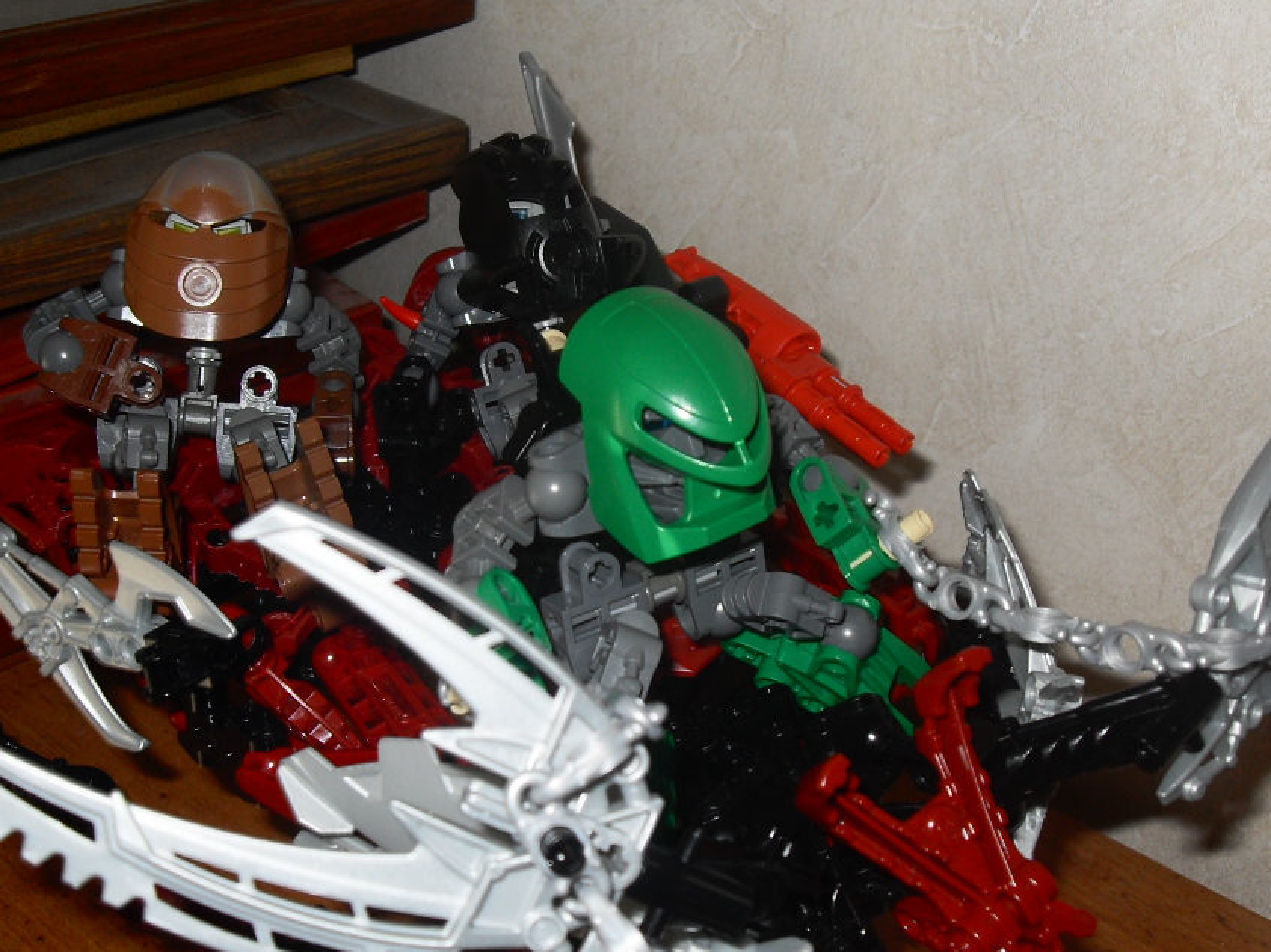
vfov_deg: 32.1
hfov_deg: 42.1
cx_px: 639
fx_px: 1652
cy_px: 557
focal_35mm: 45
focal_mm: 6.3
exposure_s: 1/45
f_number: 2.8
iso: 100
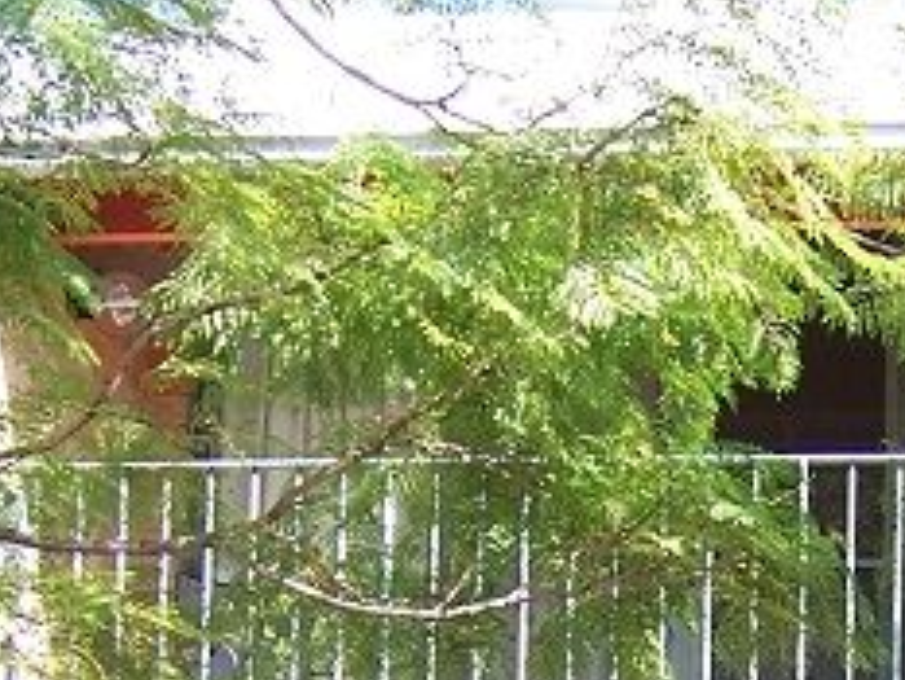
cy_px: 966
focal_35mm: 98
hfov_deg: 19.8
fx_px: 2563
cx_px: 750
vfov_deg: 14.3
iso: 80
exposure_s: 1/125
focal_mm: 5.5
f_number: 3.4
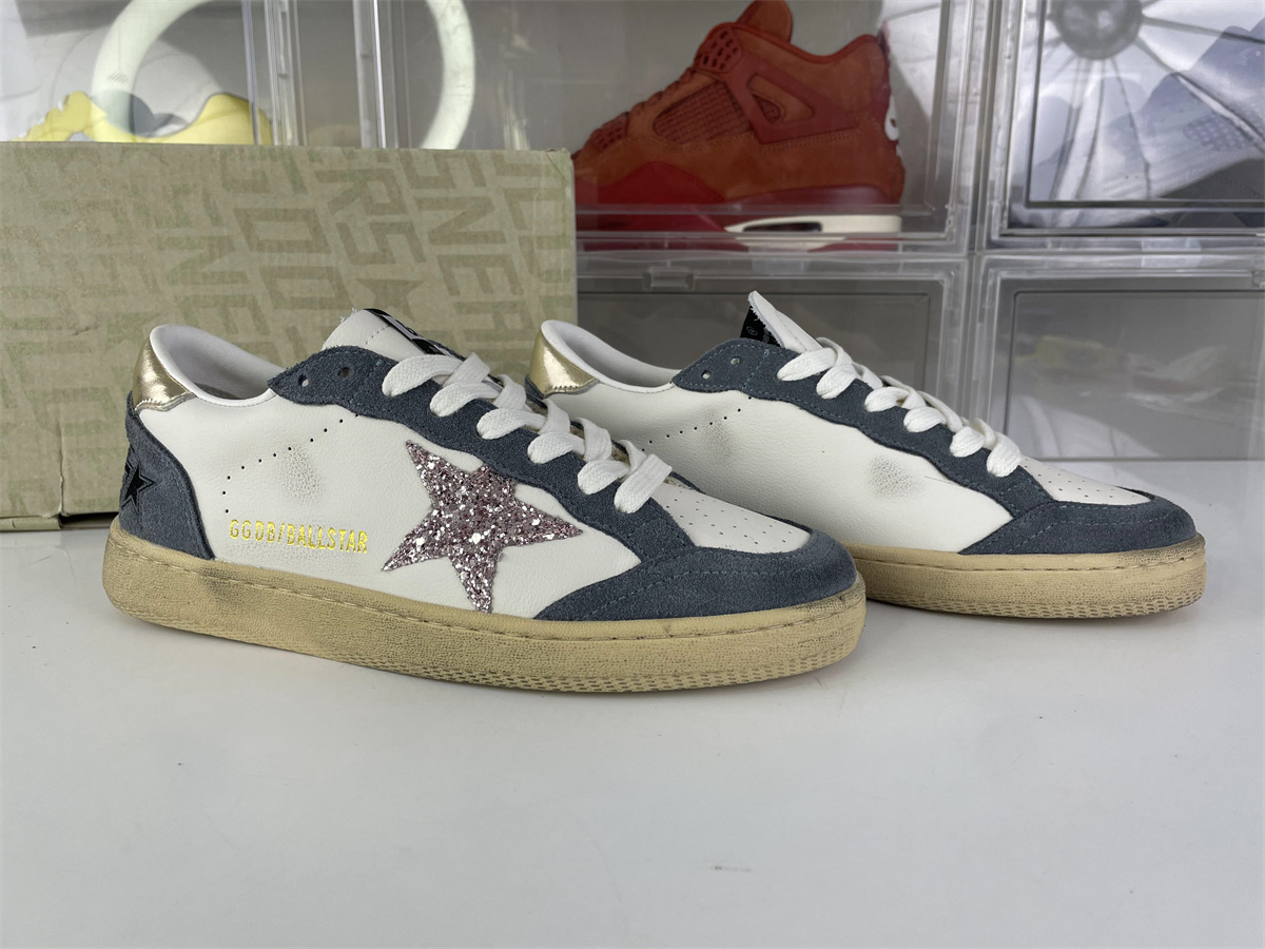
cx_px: 632
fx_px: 950
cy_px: 474
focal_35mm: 26
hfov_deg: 67.3
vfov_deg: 53.1
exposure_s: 1/251
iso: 32
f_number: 1.6
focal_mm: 4.2
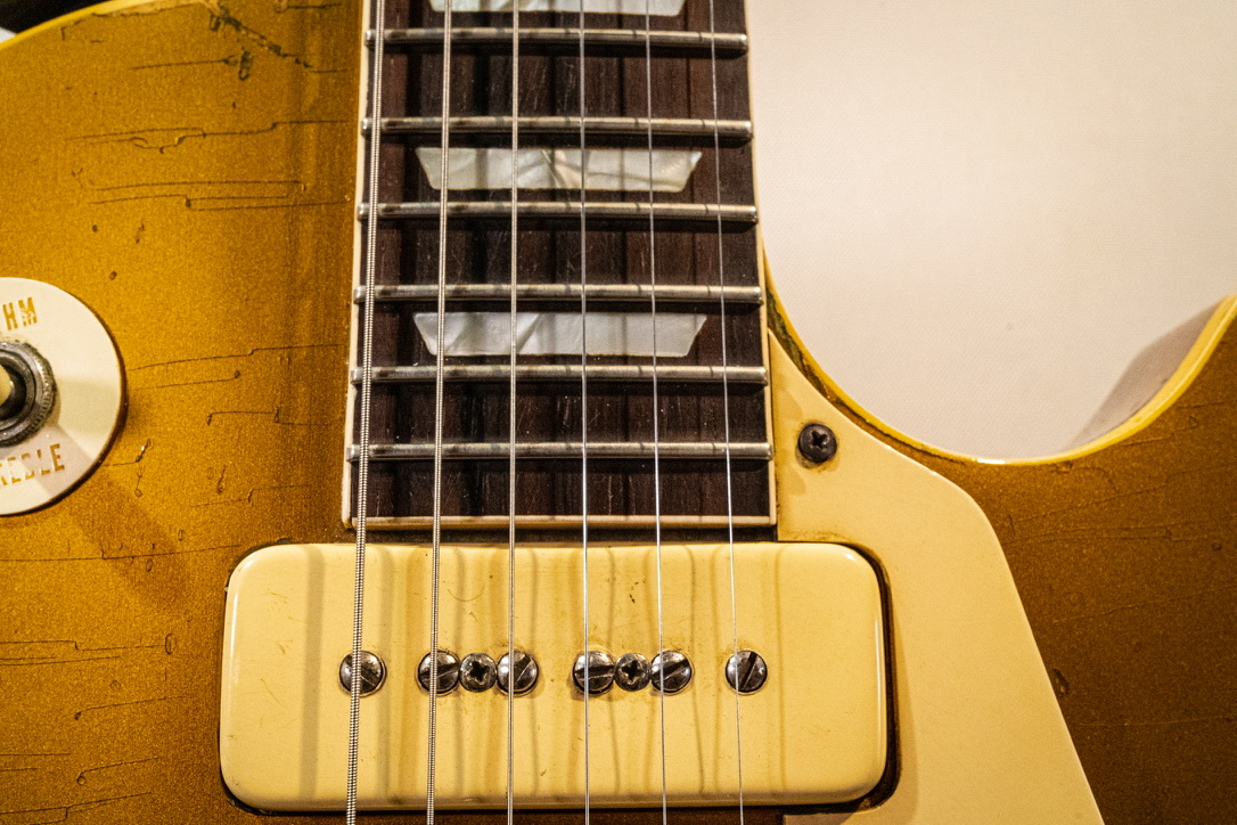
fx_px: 1374
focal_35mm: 40
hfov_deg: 48.5
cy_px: 412
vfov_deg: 33.4
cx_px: 618
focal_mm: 40
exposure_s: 1/30
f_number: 14
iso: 12800
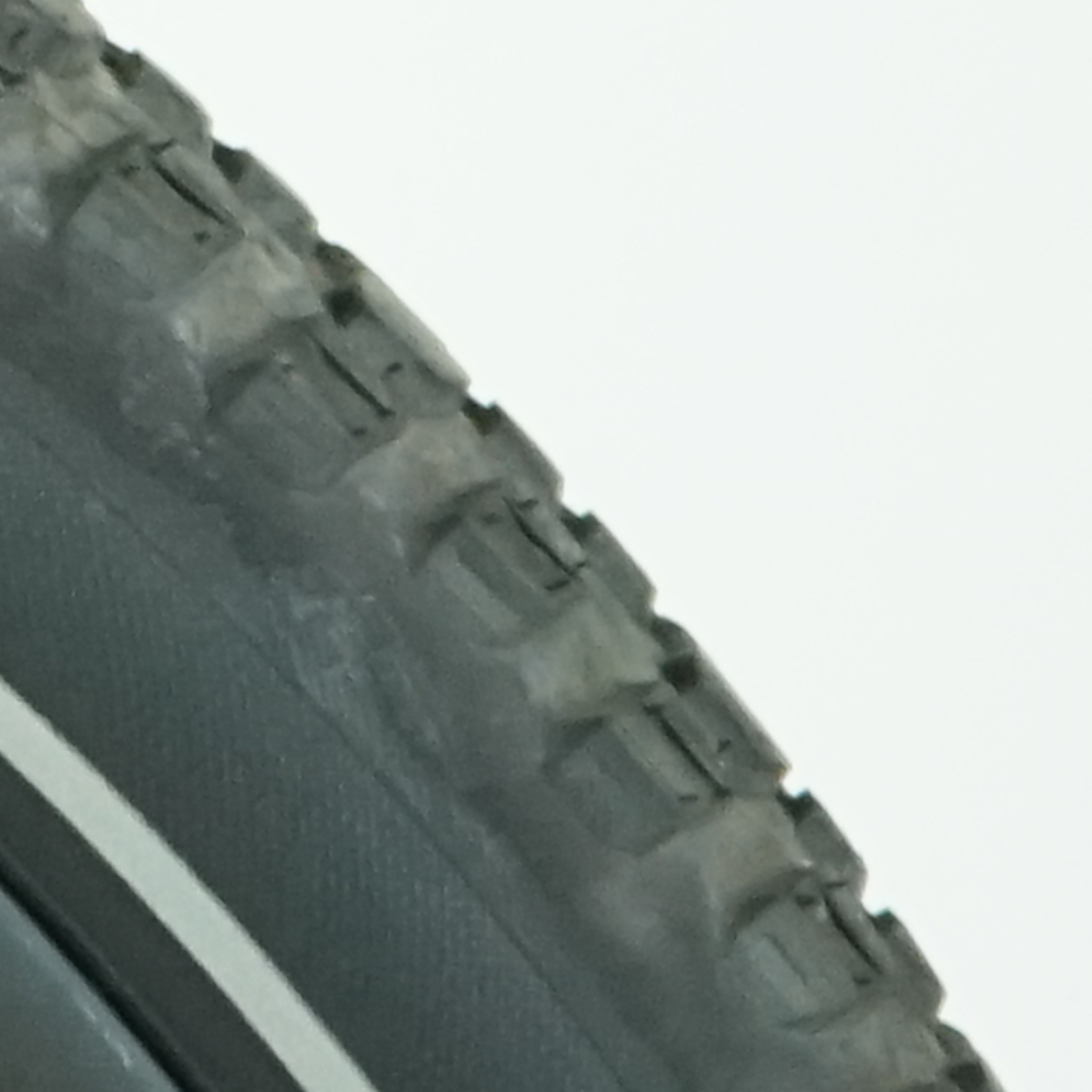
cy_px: -734
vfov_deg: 5.0
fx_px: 12420
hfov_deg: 4.5
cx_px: -3695
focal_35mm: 348
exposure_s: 1/200
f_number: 5.6
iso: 2500
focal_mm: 40
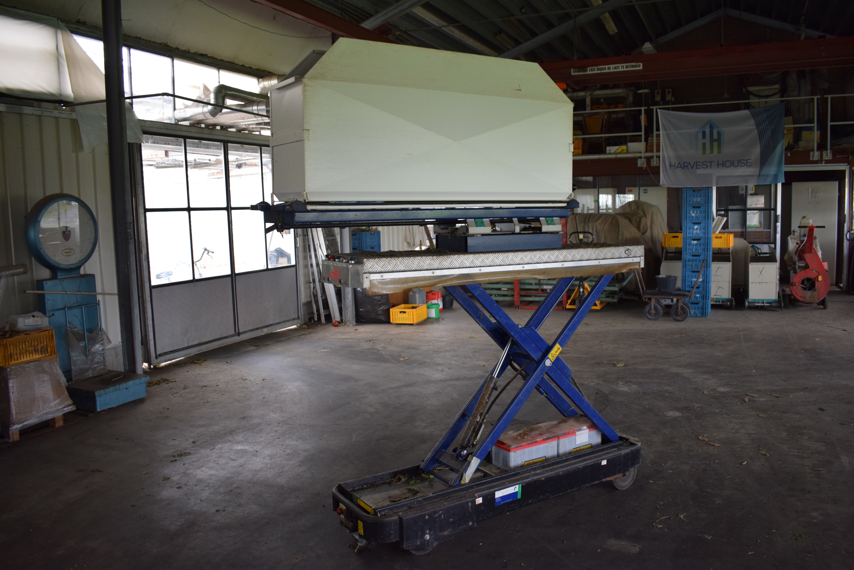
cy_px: 285
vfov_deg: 43.6
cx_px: 427
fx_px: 712
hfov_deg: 61.9
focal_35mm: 30
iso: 800
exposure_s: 1/60
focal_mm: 20
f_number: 4
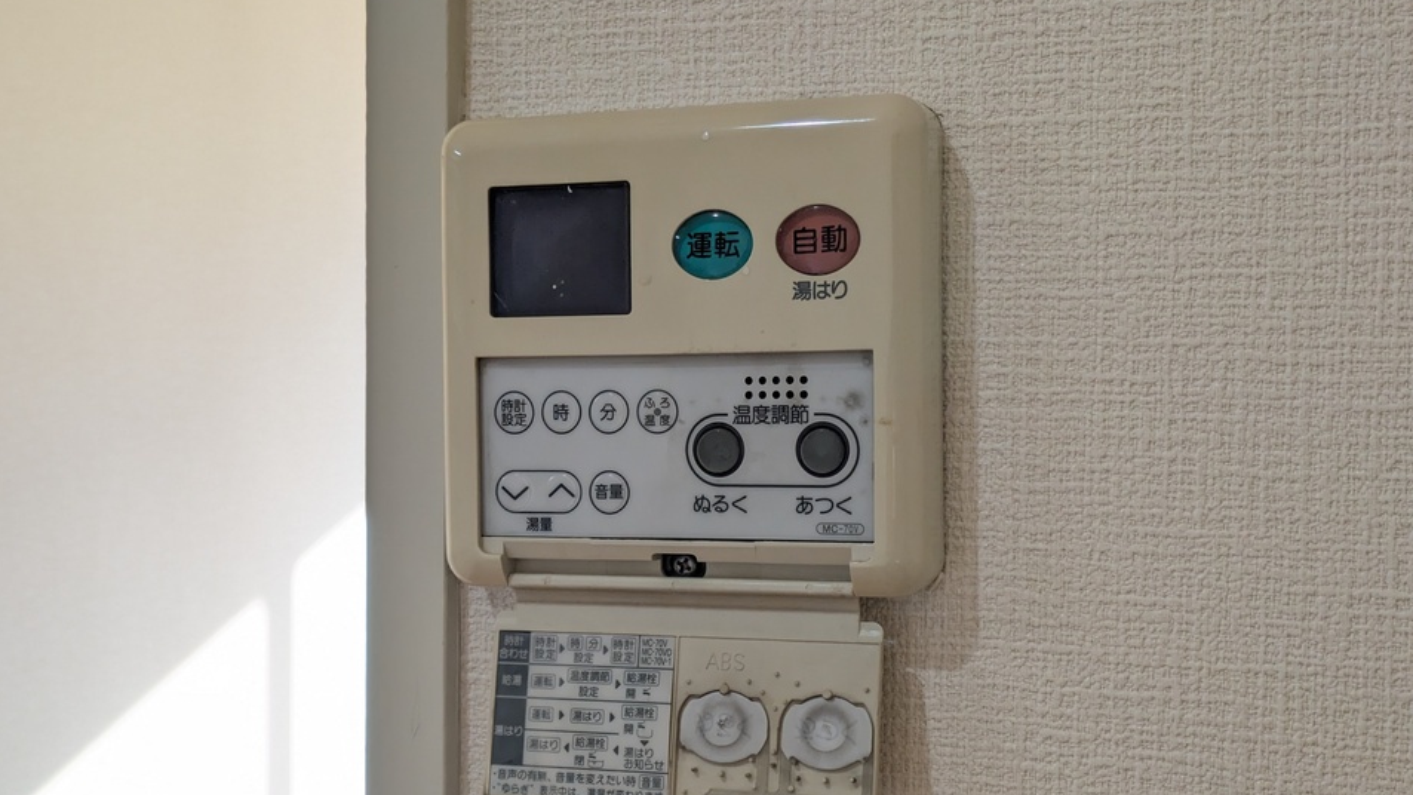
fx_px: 2098
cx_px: 703
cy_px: 442
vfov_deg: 21.4
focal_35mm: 56
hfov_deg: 37.2
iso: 56
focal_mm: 5.43
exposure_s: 1/120
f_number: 1.89
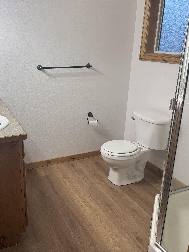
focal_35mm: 33
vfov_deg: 55.3
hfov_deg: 42.6
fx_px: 240
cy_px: 130
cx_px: 70
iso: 200
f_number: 1.78
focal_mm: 6.76
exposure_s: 1/120
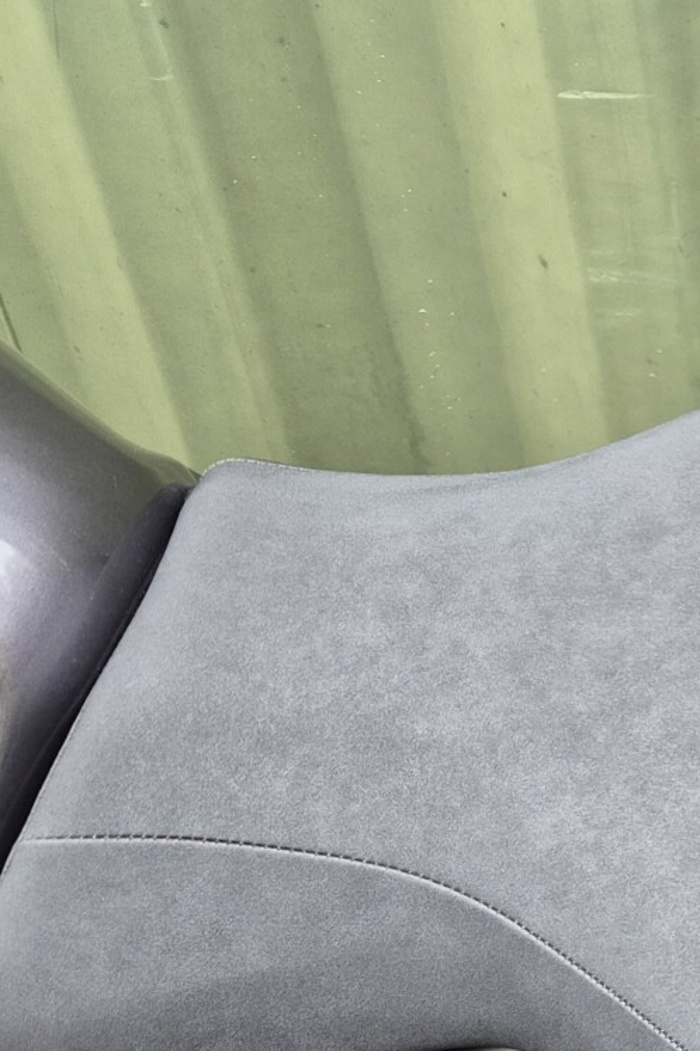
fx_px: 1868
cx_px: 1206
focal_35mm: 64
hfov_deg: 17.7
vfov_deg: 31.0
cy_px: 746
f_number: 1.8
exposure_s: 1/180
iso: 160
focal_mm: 5.4
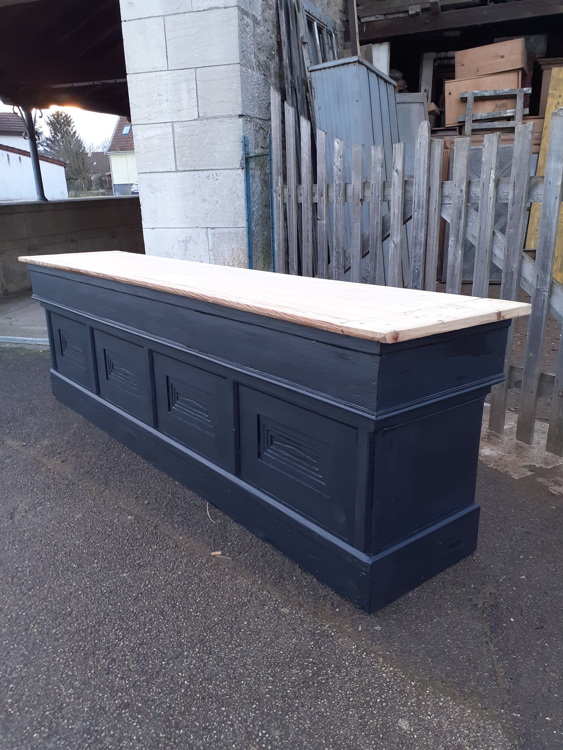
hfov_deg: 51.4
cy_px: 375
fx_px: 586
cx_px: 282
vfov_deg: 65.3
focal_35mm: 27
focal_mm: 3.6
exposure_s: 1/50
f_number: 1.9
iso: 80
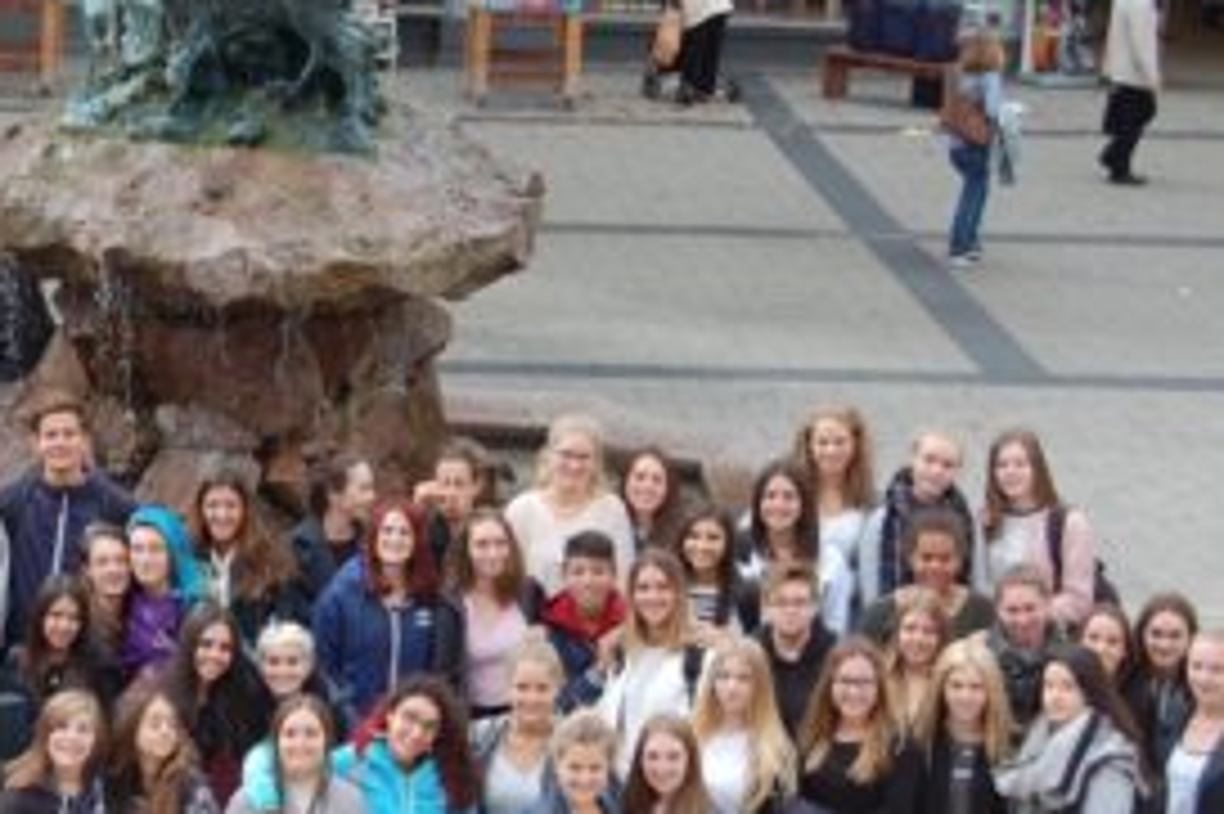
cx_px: 238
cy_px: 533
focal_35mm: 124
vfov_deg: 11.0
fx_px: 4210
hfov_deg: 16.4
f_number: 6.3
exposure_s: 1/160
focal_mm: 45
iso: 200
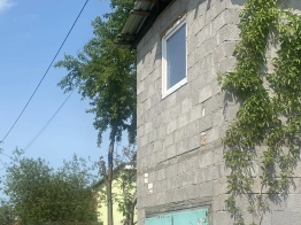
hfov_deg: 30.3
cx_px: 48
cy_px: 231
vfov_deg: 22.6
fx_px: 539
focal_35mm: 62
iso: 32
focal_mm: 4.25
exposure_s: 1/3401
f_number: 1.8
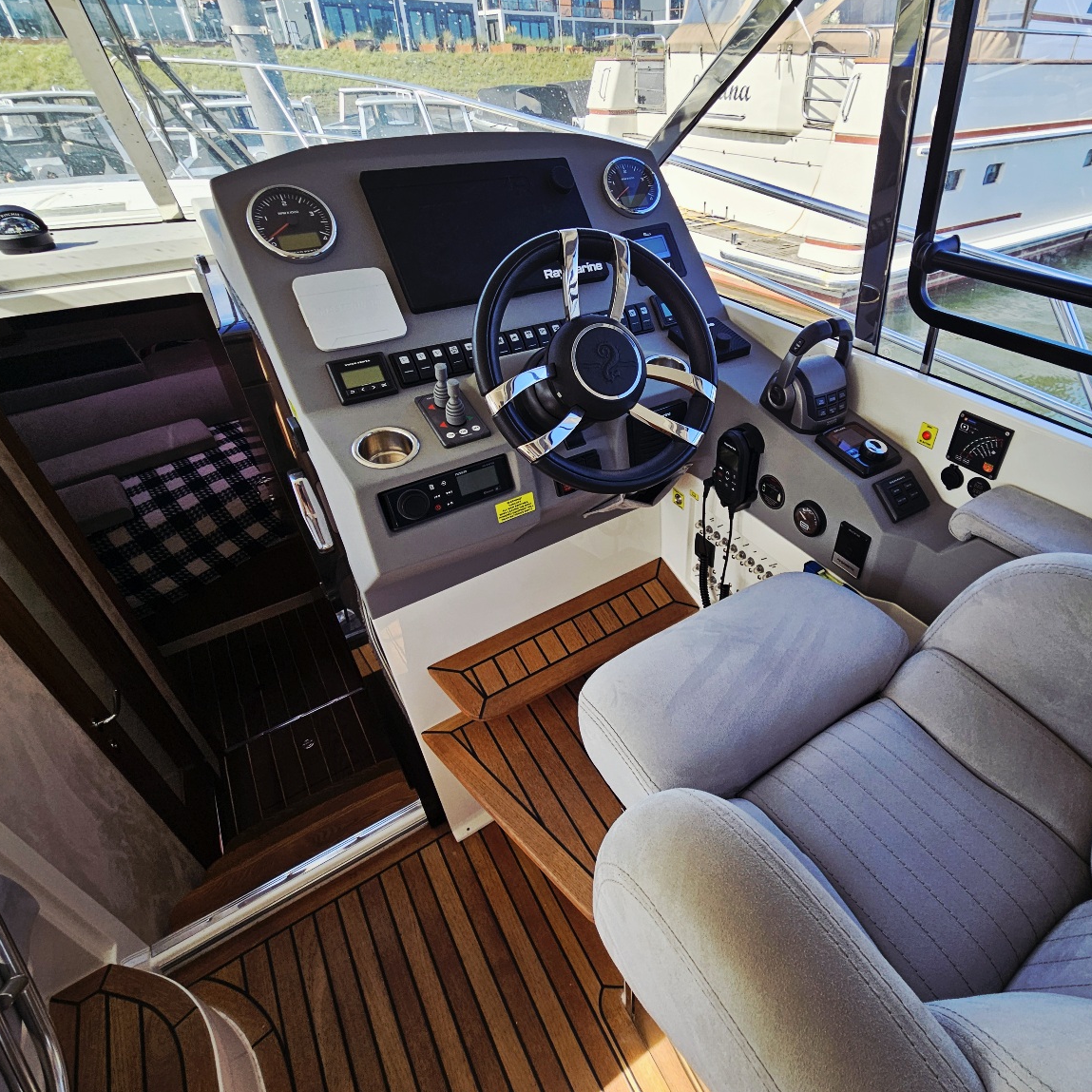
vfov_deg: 87.4
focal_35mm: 16
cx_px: 662
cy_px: 528
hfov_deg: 86.2
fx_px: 571
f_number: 2.2
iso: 50
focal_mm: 2.2
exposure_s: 1/500
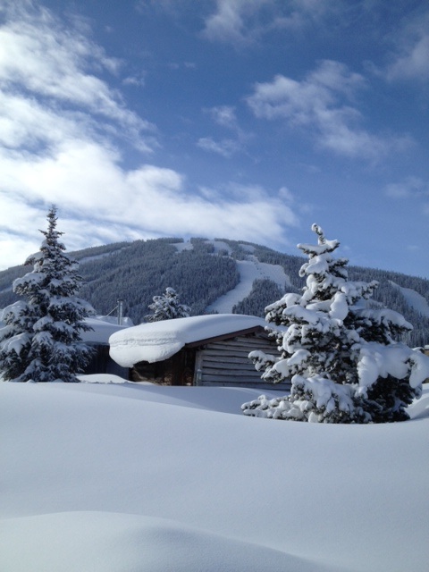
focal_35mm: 35
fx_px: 578
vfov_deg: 52.6
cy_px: 286
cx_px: 214
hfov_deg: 40.7
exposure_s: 1/2304
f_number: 2.4
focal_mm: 4.28
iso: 50
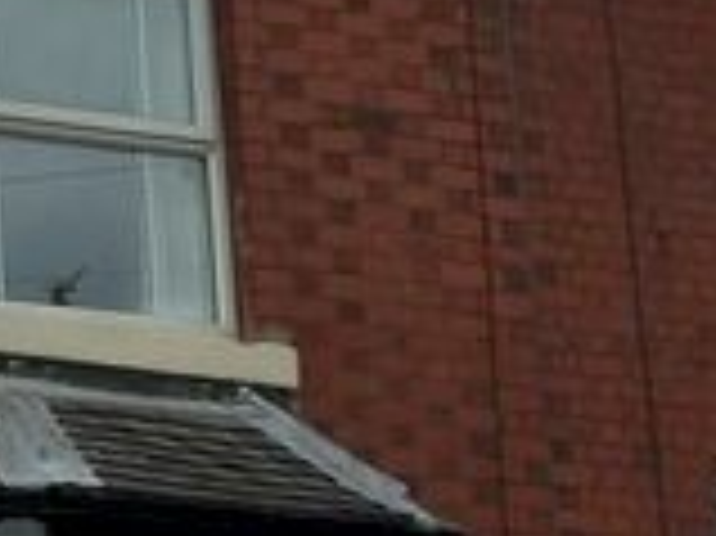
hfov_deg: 13.6
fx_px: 2646
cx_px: -612
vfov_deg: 11.5
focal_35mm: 128
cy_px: 408
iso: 32
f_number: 2.2
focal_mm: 4.15
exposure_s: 1/1130
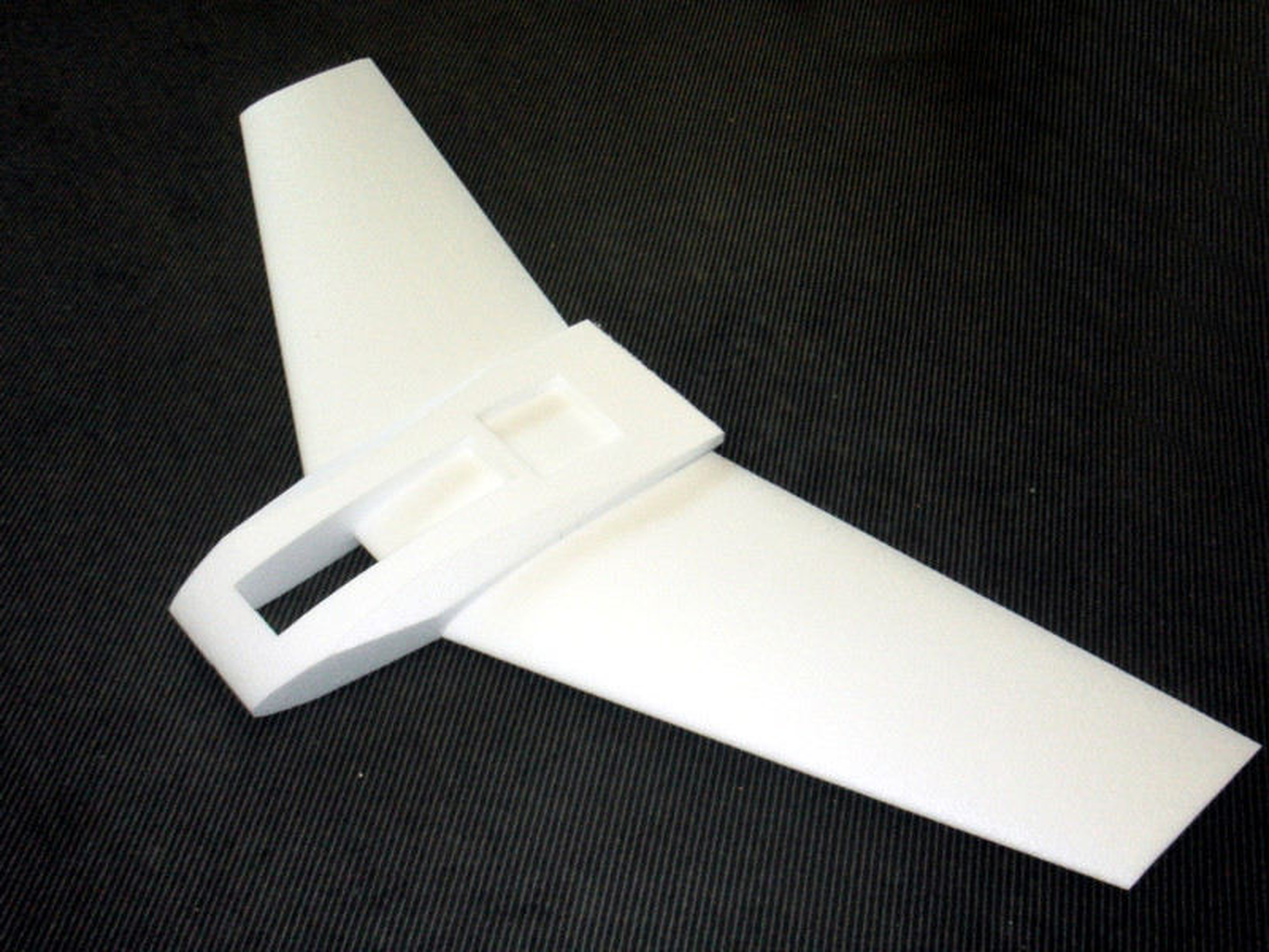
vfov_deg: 37.7
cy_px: 476
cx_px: 634
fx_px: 1393
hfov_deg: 49.0
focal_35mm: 38
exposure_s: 1/40
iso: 400
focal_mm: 6.66
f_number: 3.9
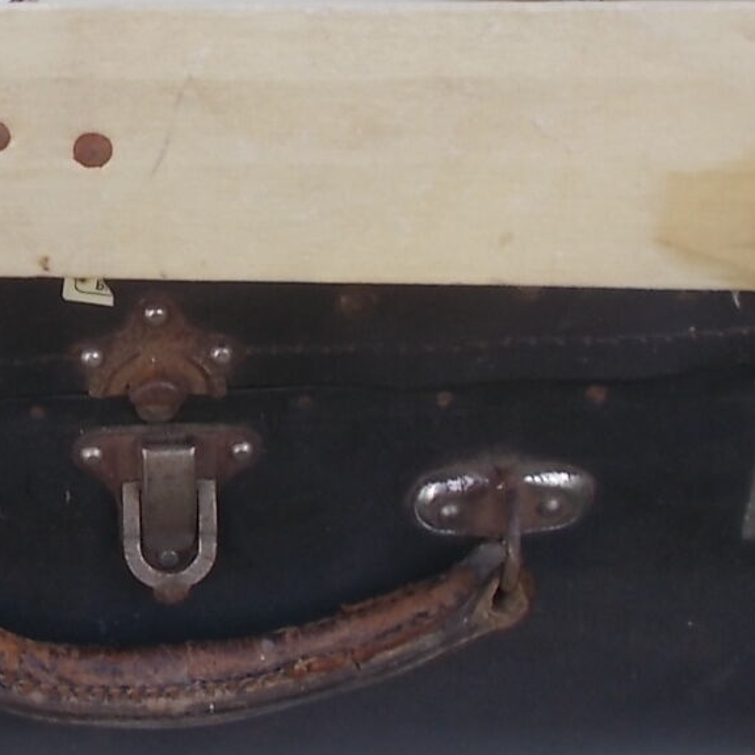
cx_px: -5
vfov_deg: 26.1
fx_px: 1579
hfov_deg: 25.5
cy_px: 96
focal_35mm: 64
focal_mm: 4.6
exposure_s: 1/100
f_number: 3.2
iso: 80
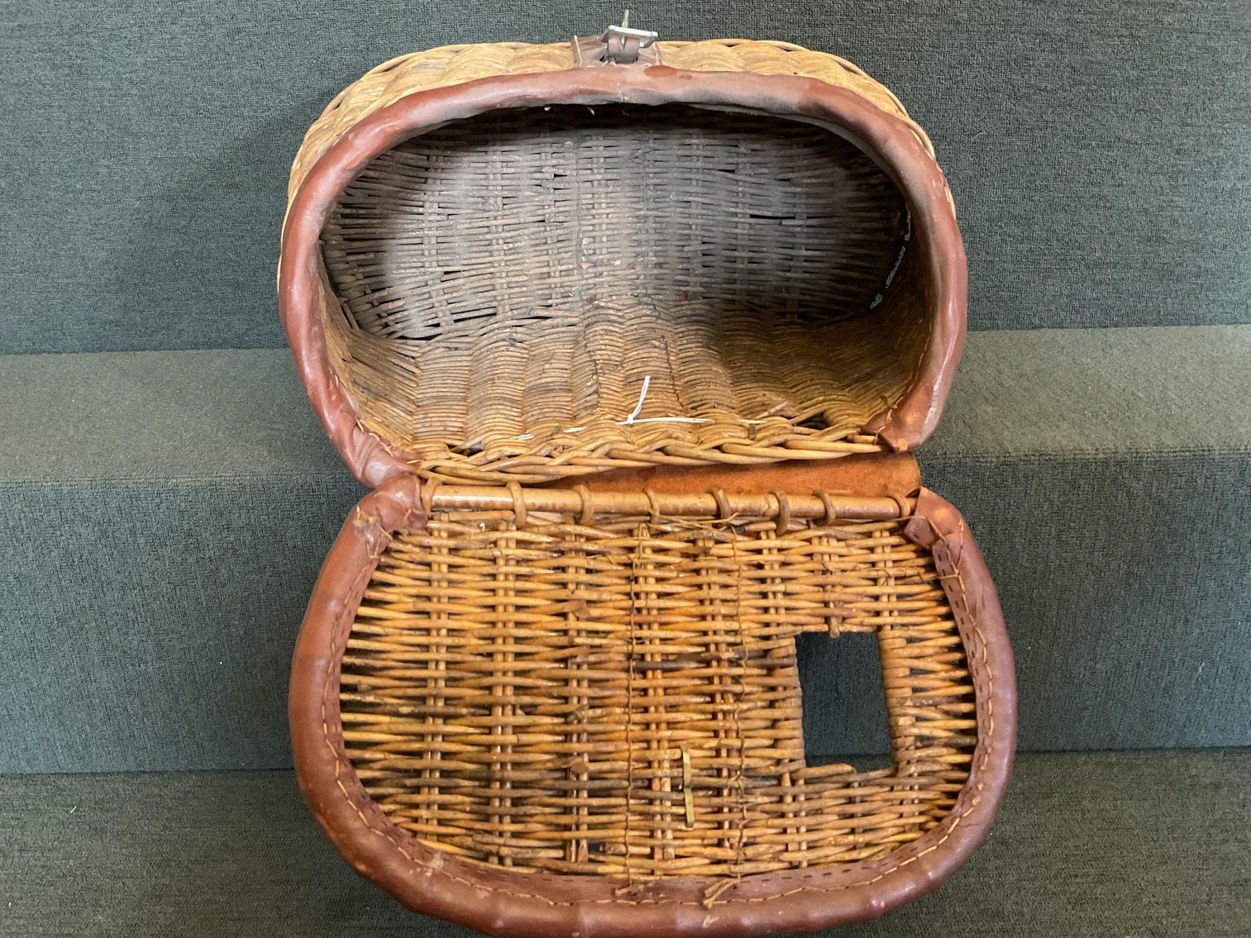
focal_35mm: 29
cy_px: 469
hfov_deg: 61.7
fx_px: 1048
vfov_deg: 48.2
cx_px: 626
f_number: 1.8
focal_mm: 3
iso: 320
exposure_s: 1/40
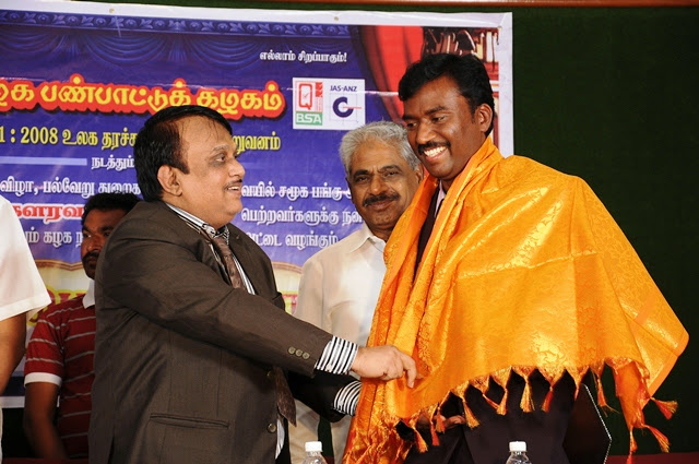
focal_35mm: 112
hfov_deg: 18.2
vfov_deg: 12.1
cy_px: 232
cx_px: 350
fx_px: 2182
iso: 200
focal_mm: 75
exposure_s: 1/40
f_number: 5.3
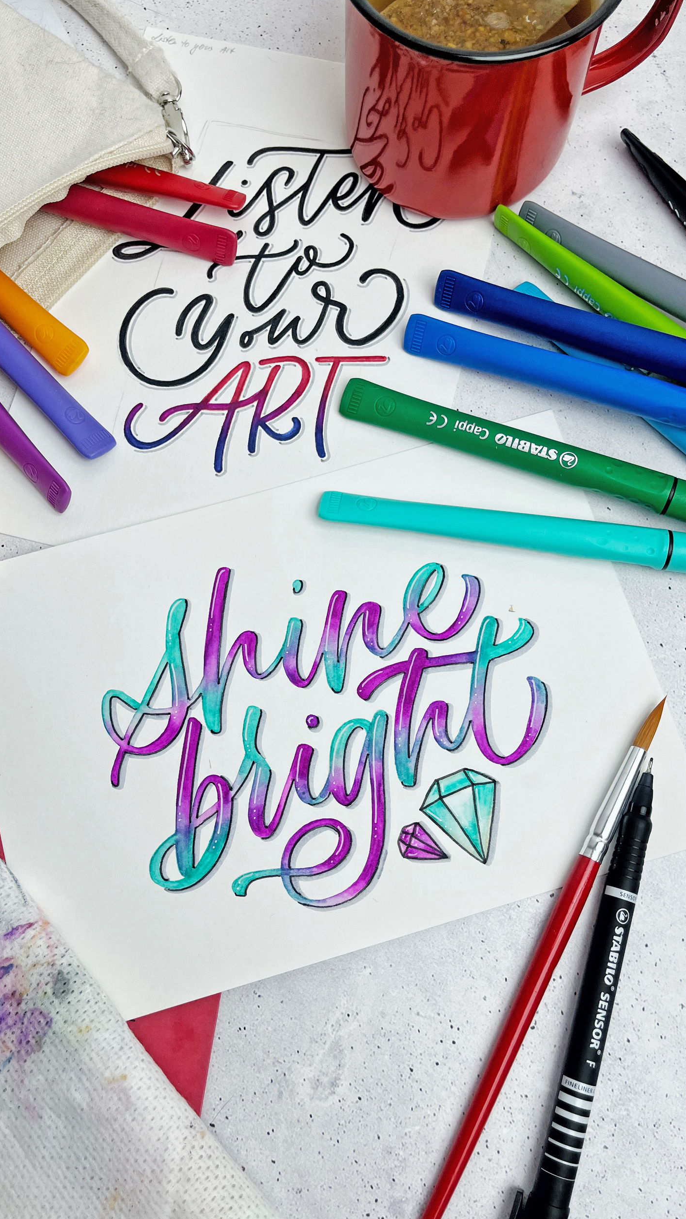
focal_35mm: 29
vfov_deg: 66.1
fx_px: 938
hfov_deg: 40.1
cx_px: 311
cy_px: 613
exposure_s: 1/100
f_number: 1.6
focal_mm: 5.1
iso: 50
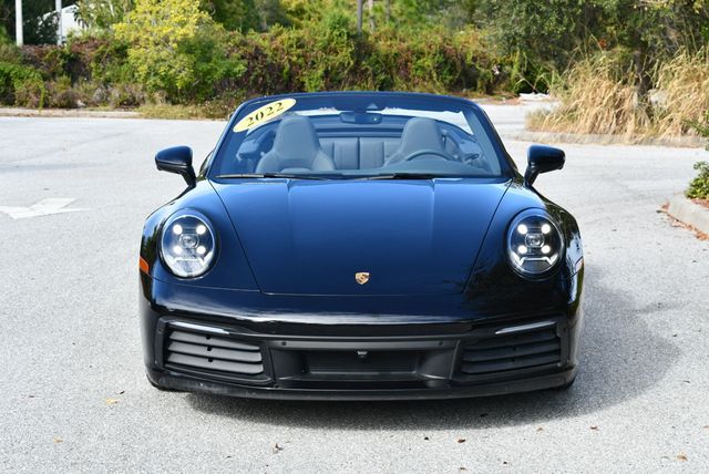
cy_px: 237
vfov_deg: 18.0
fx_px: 1498
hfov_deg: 26.6
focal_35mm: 76
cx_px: 354
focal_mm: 38
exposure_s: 1/250
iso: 200
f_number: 7.1
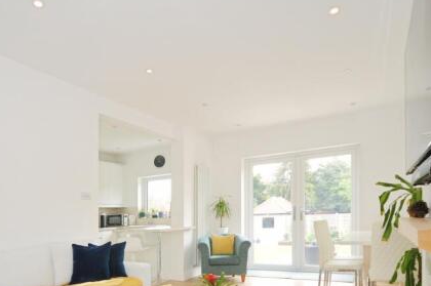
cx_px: 180
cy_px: 210
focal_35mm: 26
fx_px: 308
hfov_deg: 69.4
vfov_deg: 48.1
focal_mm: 11
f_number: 5.6
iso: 500
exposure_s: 1/60
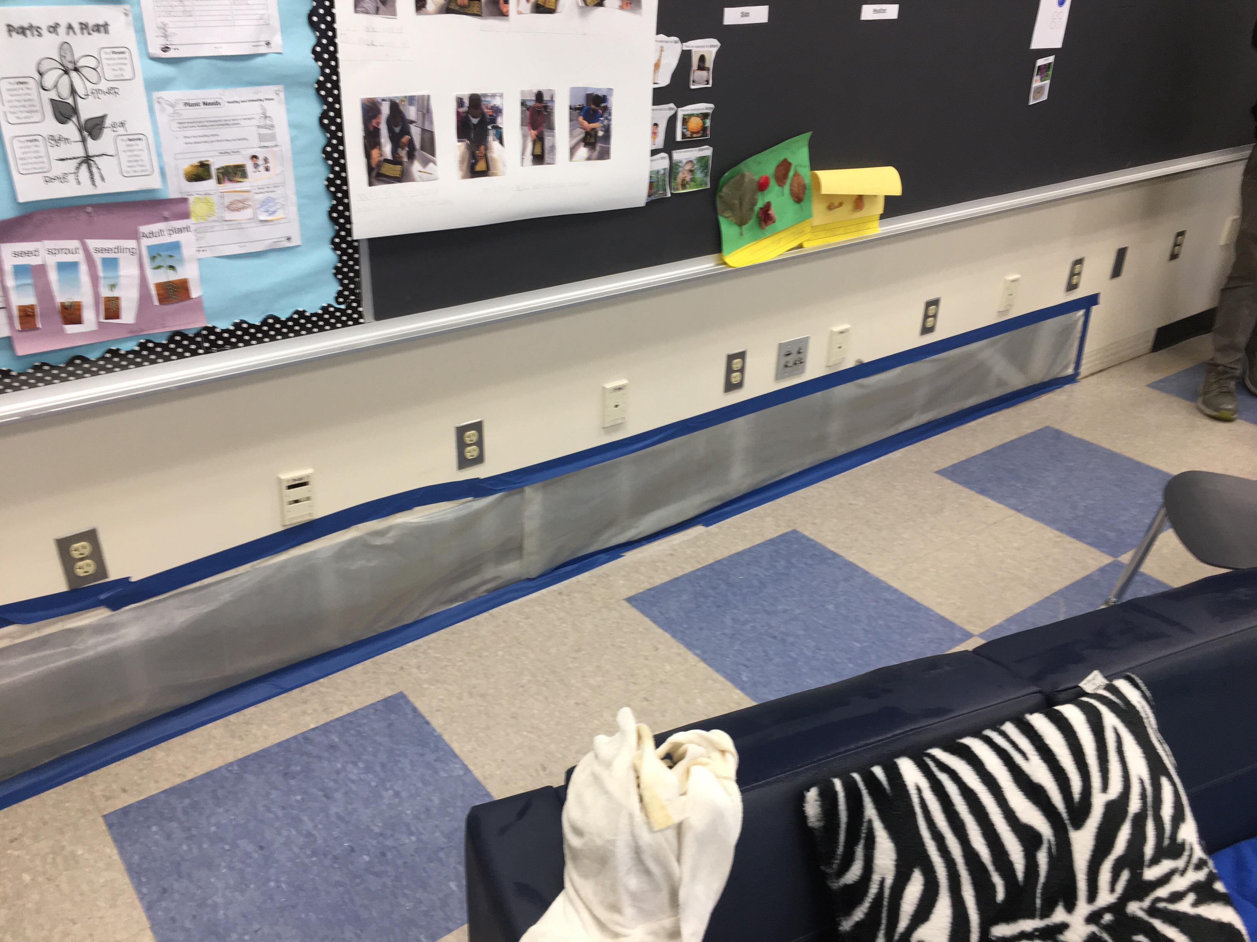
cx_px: 628
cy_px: 471
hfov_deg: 51.4
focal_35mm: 36
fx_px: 1307
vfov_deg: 39.7
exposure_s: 1/30
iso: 40
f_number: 2.2
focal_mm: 4.15
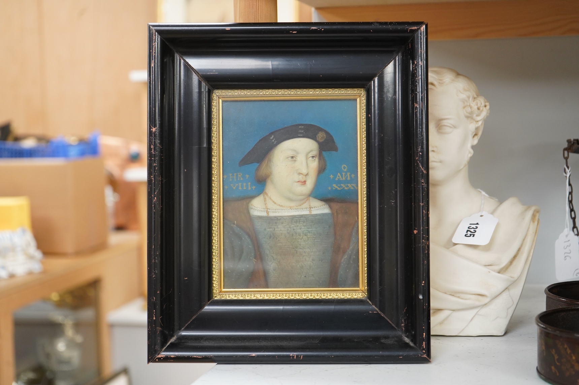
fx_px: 980
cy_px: 192
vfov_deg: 22.2
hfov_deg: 32.9
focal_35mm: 61
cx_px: 290
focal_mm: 61
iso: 2500
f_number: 5.6
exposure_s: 1/100
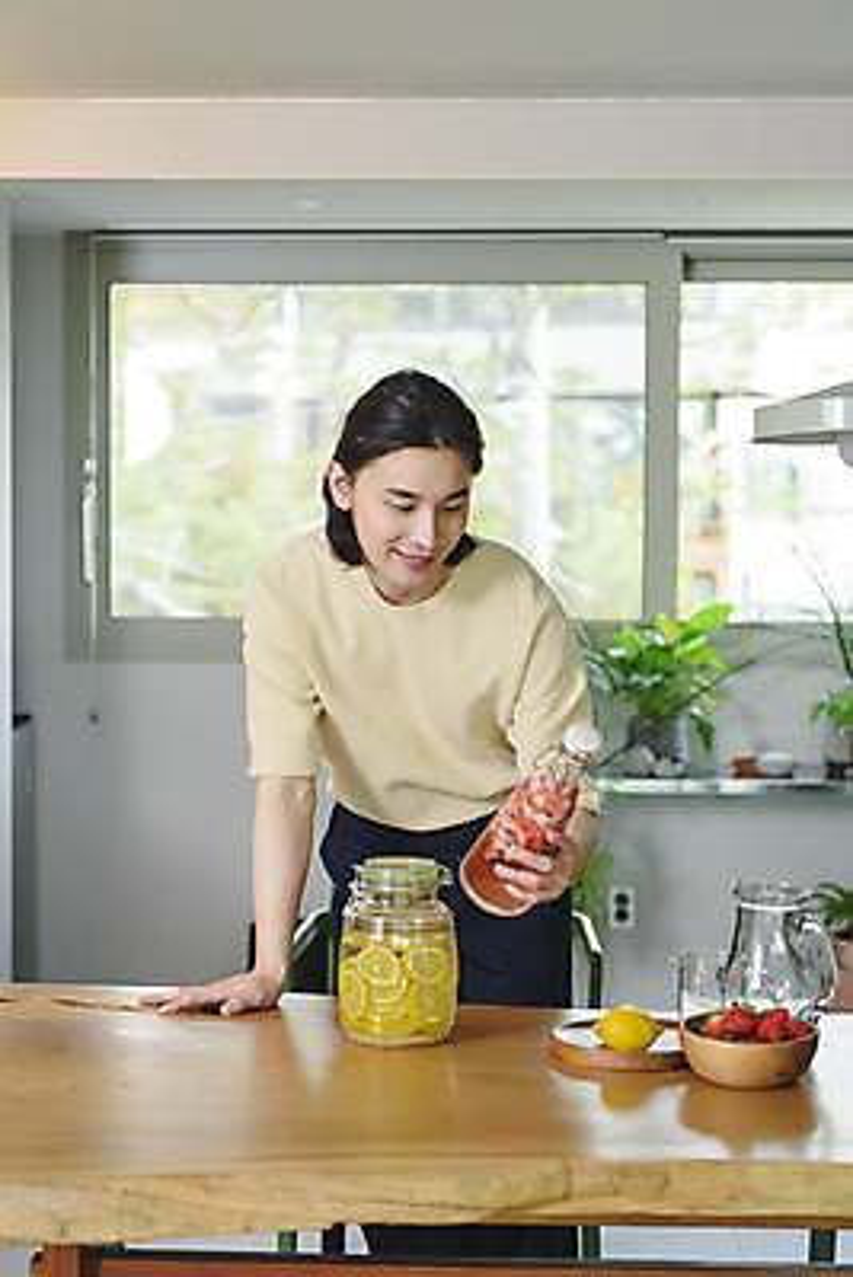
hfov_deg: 22.6
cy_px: 638
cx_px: 426
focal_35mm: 60
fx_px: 2130
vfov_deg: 33.4
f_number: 3.2
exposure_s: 1/100
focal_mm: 60
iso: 200
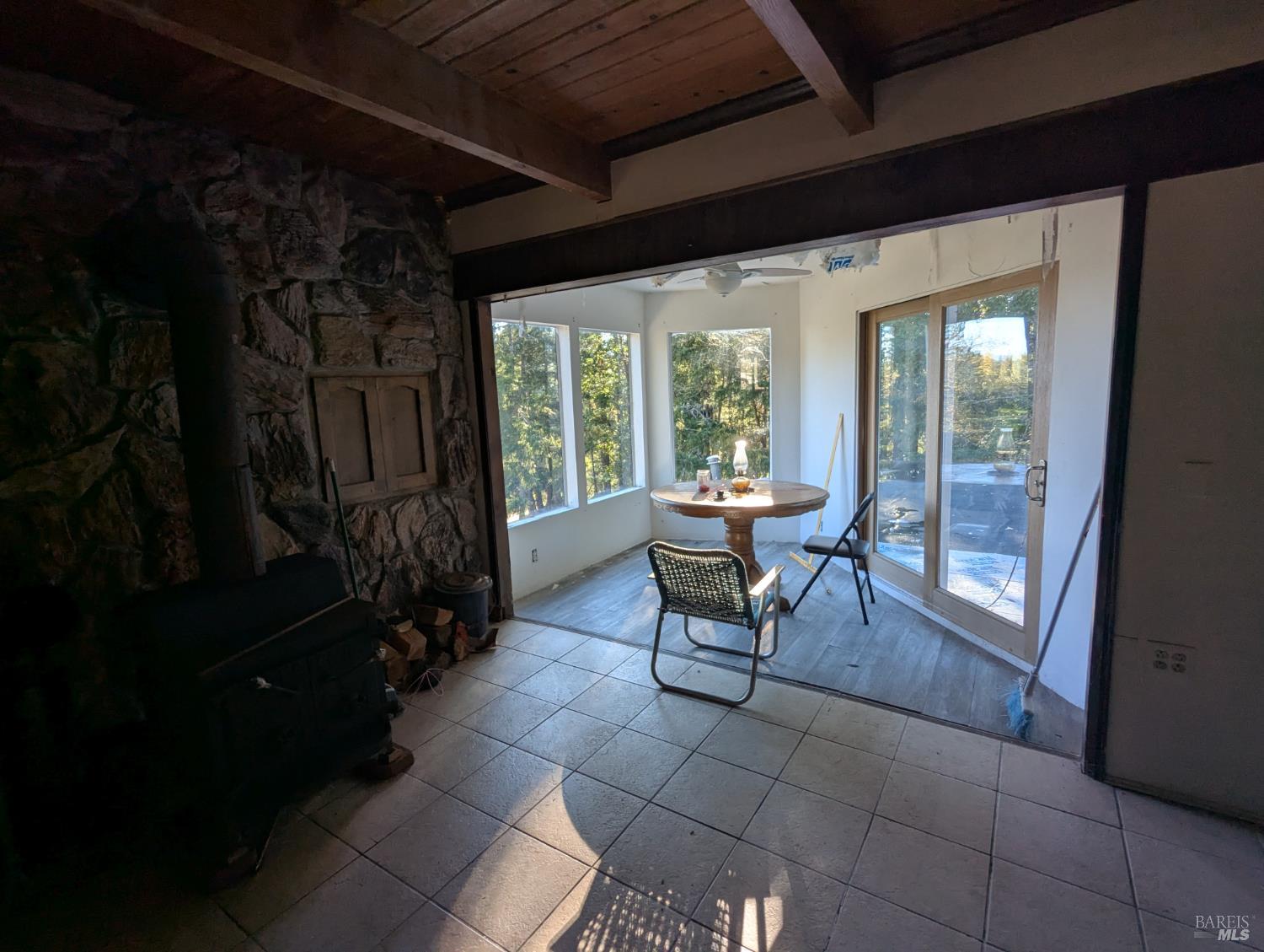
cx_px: 632
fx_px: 585
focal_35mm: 16
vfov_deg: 78.2
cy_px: 476
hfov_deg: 94.4
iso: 102
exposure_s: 1/124
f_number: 2.2
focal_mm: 2.35
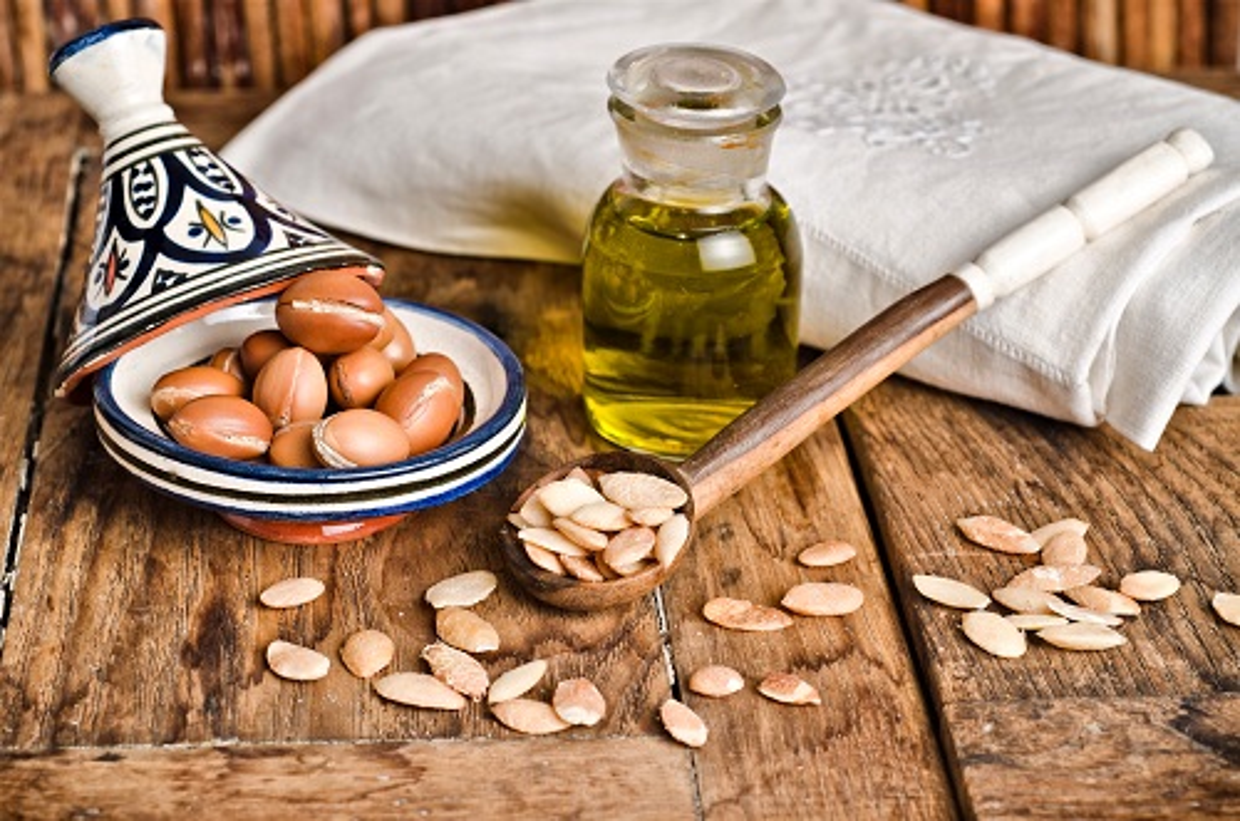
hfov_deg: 22.7
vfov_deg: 15.1
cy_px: 410
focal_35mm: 90
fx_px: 3093
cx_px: 620
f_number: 8
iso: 100
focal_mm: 60
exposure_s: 1/5
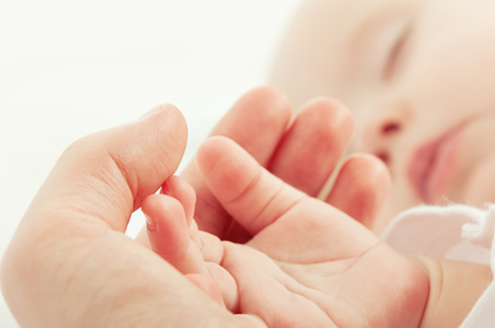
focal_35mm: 113
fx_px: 1551
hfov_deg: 18.1
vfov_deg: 12.1
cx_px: 295
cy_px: 185
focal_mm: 60
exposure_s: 1/160
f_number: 9
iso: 200
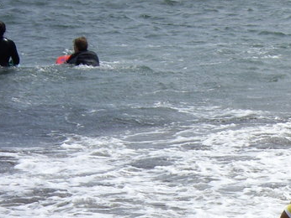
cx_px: 382
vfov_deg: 4.4
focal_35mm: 337
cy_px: 263
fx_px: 2835
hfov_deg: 5.8
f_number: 8.3
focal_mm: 18.6
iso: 50
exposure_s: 1/160
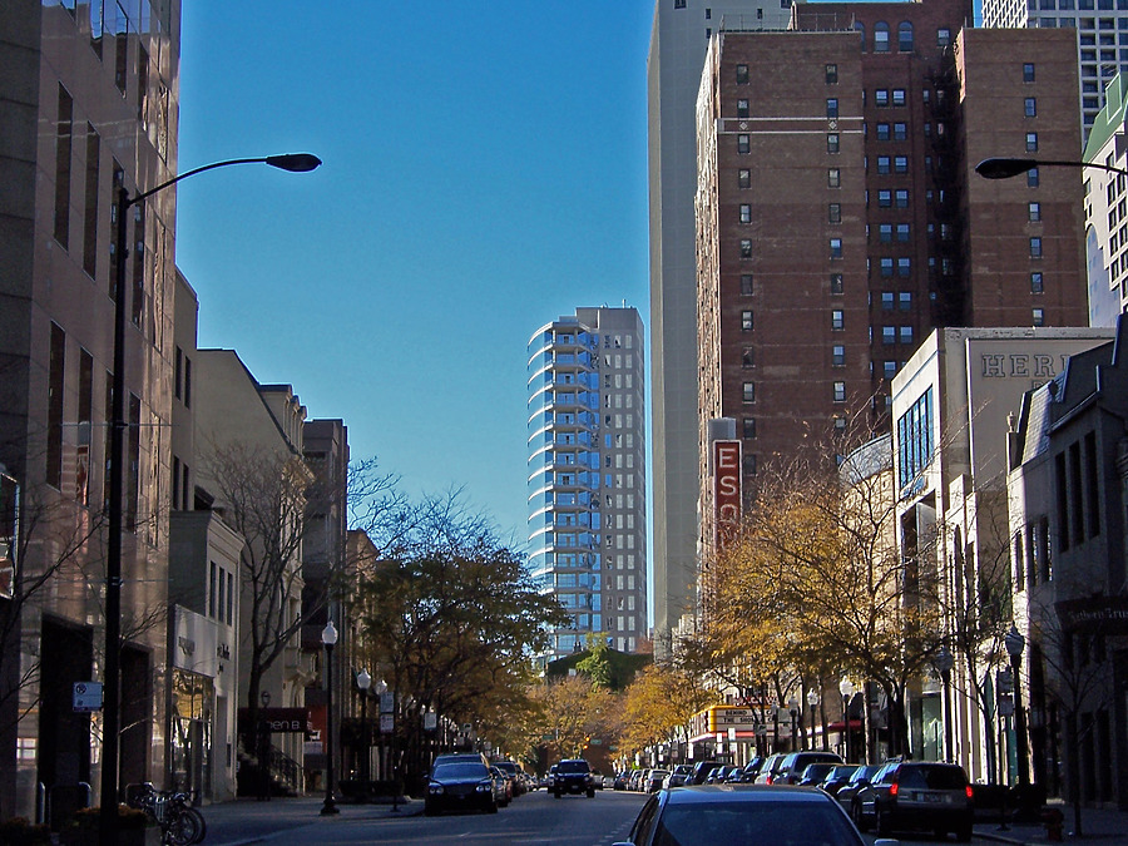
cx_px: 564
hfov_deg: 26.7
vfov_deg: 20.2
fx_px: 2379
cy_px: 423
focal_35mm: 73
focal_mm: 12.1
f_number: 4.8
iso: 80
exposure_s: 1/350
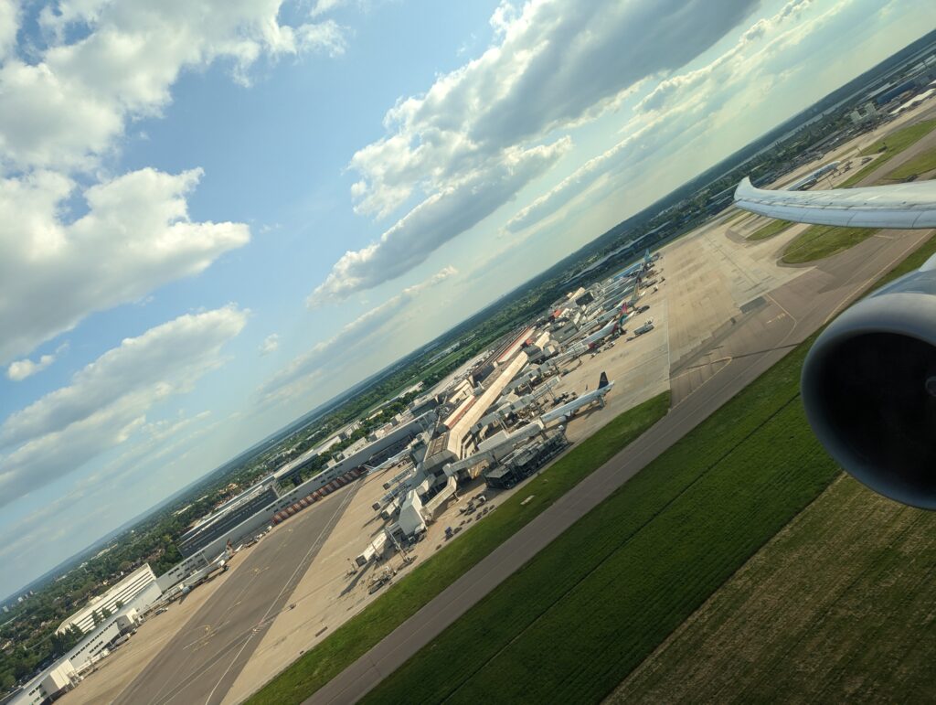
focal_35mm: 24
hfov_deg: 71.5
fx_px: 650
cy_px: 352
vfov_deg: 56.9
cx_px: 468
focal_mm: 6.81
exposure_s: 1/858
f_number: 1.85
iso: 40
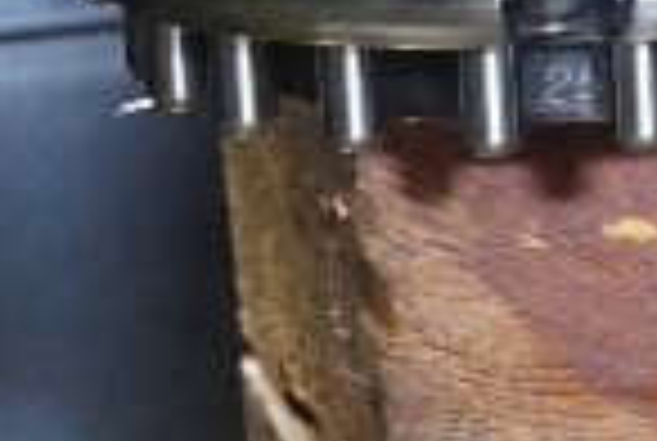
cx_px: 1539
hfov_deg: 8.9
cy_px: -74
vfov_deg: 6.5
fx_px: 3840
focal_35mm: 210
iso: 3200
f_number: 4
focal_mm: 20
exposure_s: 1/8
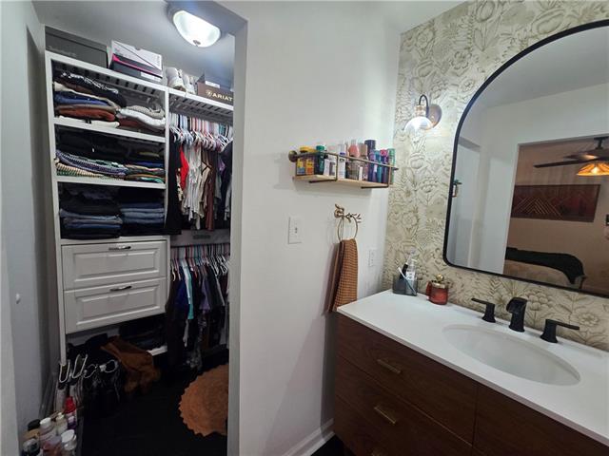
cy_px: 228
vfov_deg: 89.9
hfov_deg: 106.2
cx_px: 304
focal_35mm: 13
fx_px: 229
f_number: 2.2
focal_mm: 2.2
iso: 200
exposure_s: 1/60
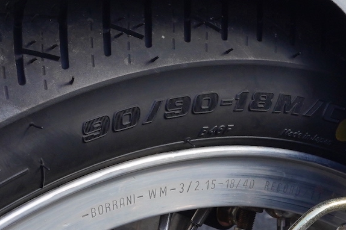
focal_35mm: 122
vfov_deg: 11.2
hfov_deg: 16.8
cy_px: 209
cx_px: 224
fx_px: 1172
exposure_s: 1/40
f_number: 16
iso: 1000
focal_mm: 35
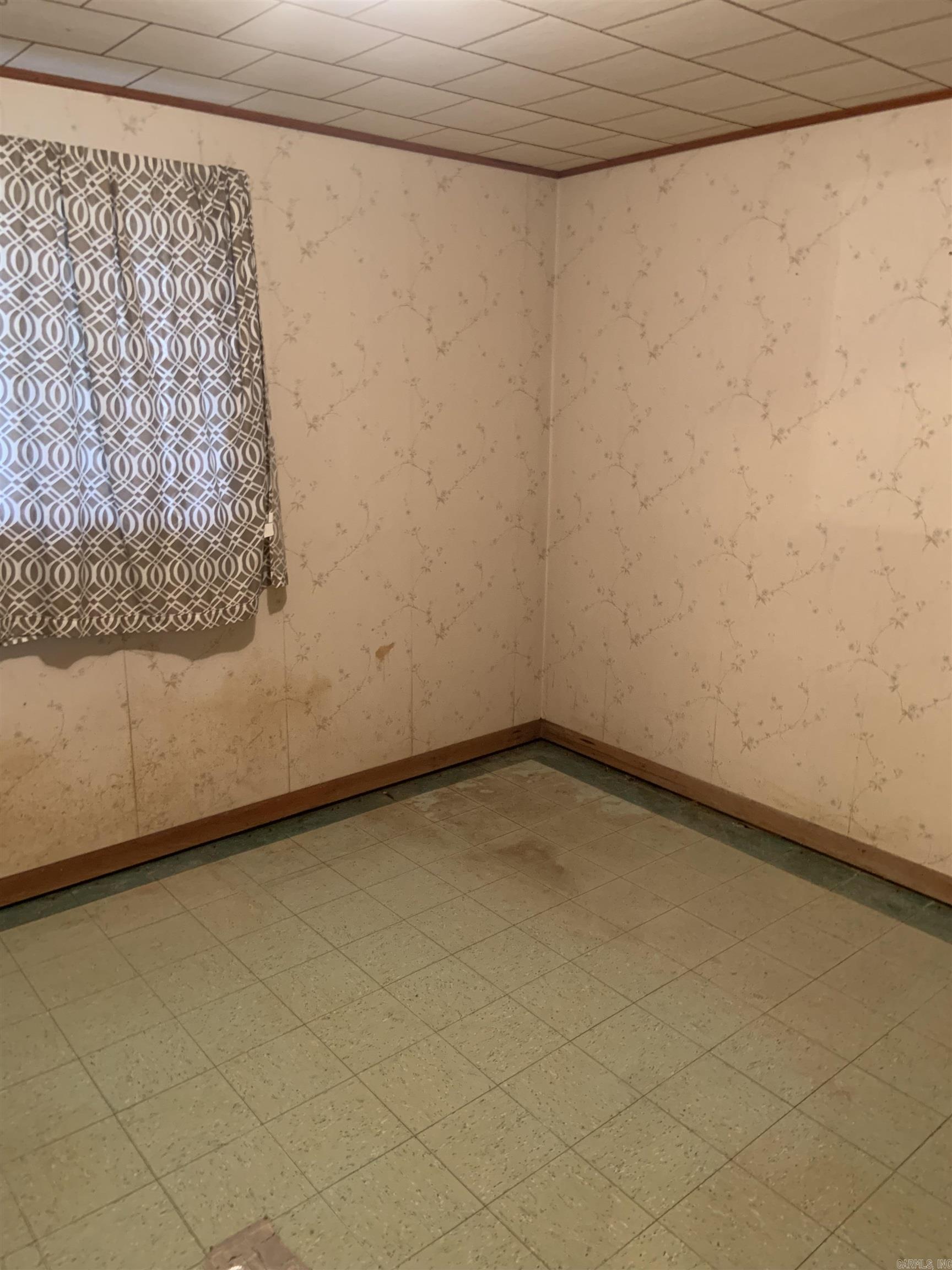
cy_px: 635
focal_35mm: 26
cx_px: 476
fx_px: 953
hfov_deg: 53.1
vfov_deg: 67.3
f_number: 1.8
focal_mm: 4.25
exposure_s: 1/40
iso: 320
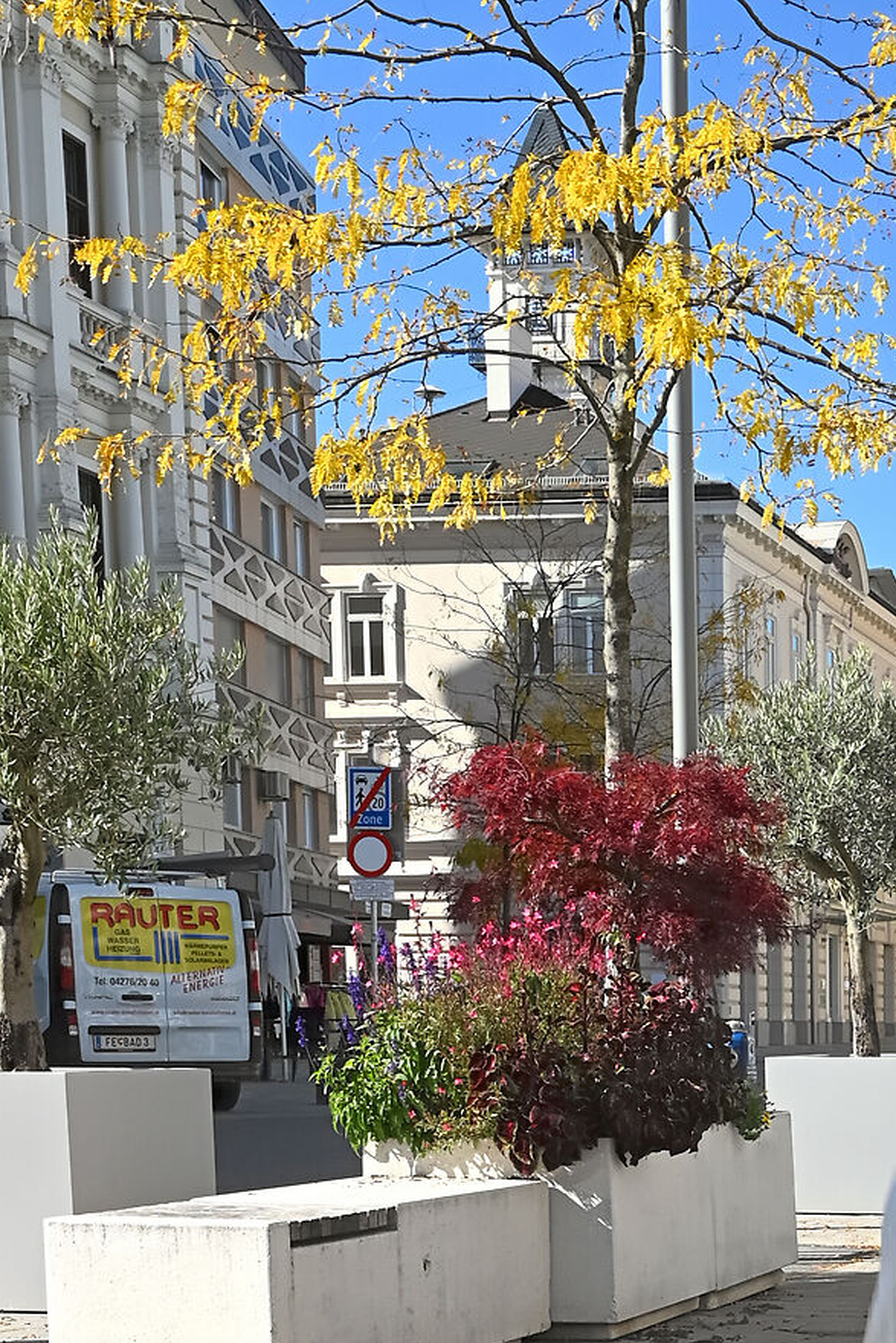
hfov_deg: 18.1
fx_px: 2698
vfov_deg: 25.6
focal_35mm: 72
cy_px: 1516
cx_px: 1004
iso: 320
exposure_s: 1/80
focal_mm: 26.5
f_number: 14
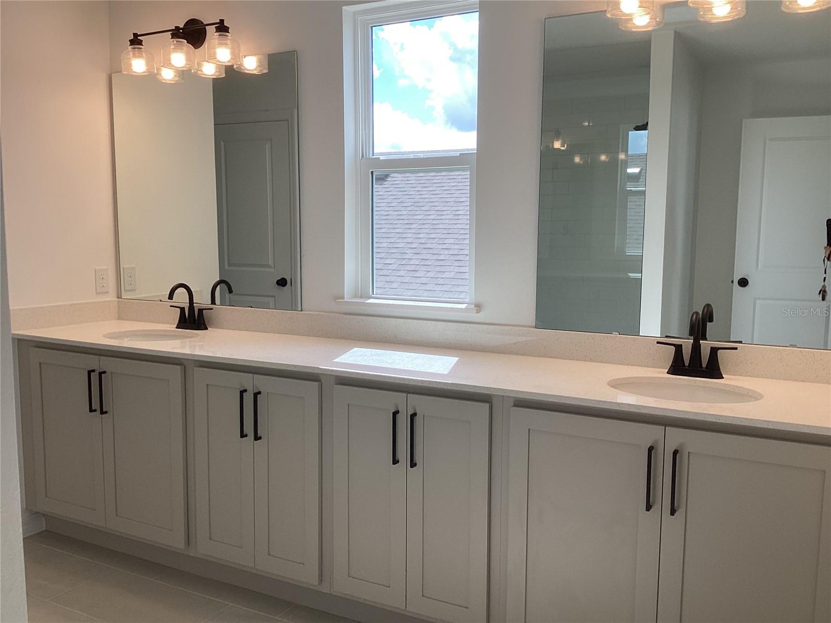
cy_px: 312
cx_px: 416
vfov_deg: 45.4
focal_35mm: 31
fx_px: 744
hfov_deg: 58.4
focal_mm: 3.3
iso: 25
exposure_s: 1/137
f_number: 2.4
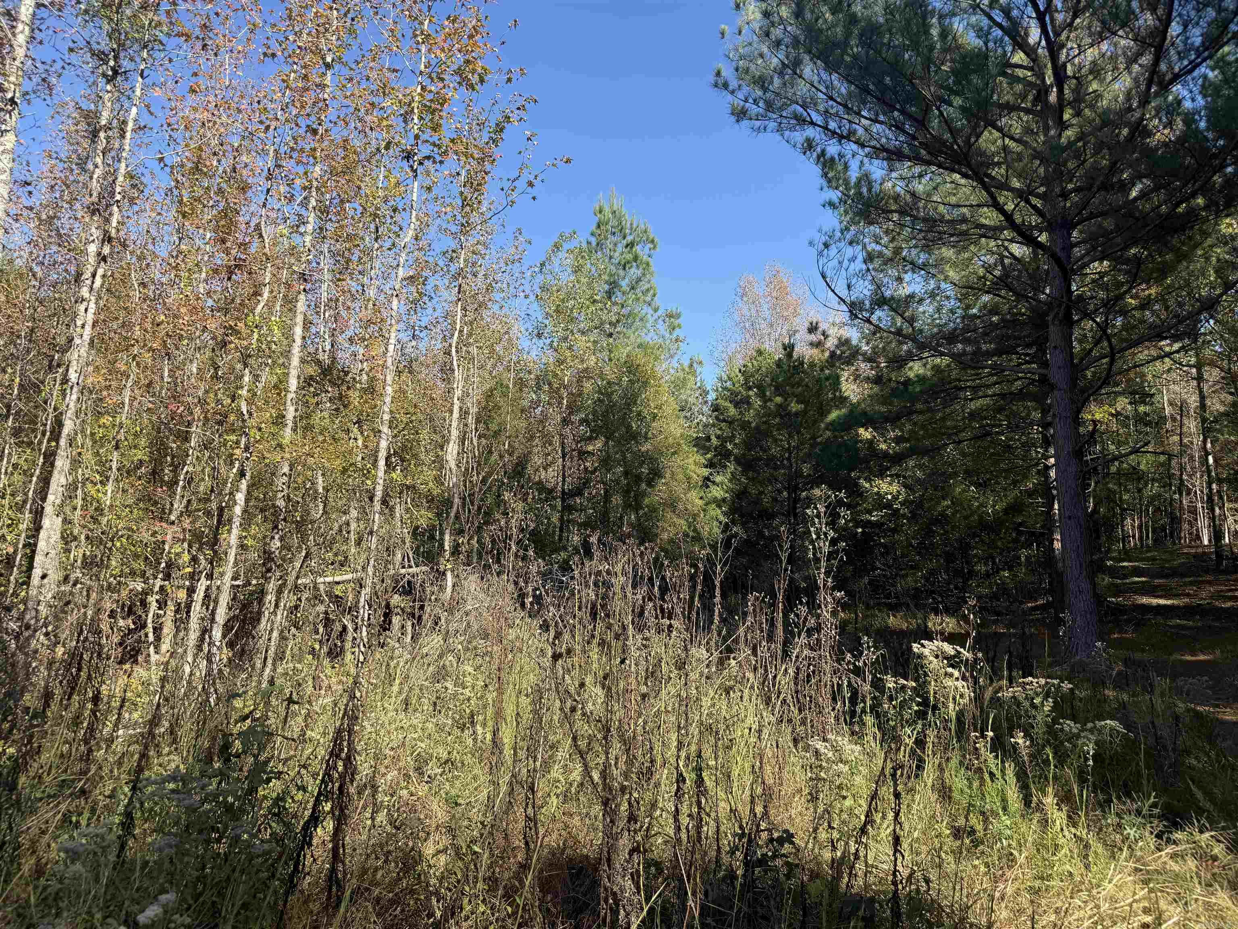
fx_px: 858
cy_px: 464
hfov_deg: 71.6
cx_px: 619
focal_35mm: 24
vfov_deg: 56.8
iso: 80
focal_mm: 6.76
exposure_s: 1/1901
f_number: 1.78
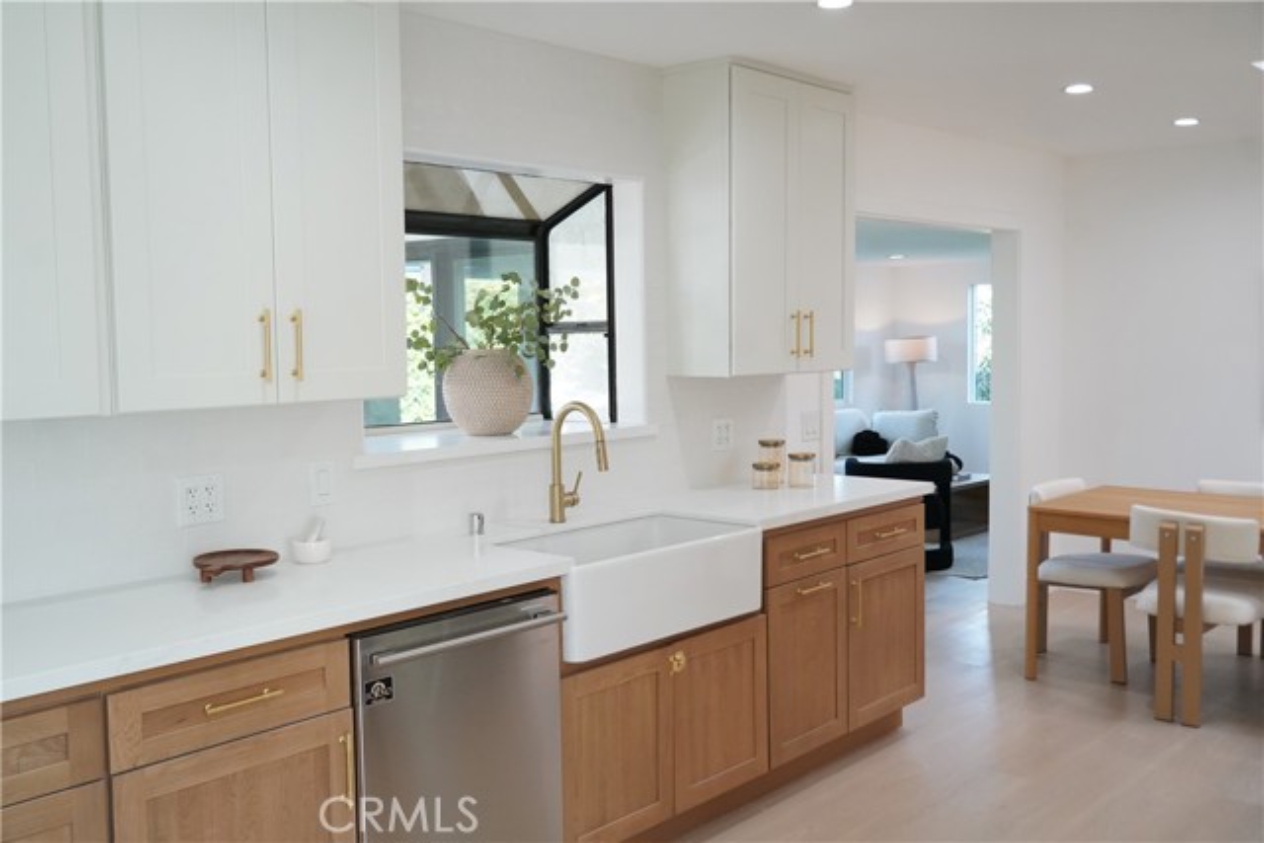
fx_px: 1159
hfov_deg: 57.2
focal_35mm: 33
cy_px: 422
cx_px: 632
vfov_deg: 40.0
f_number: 4
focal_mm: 33
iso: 5000
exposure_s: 1/800
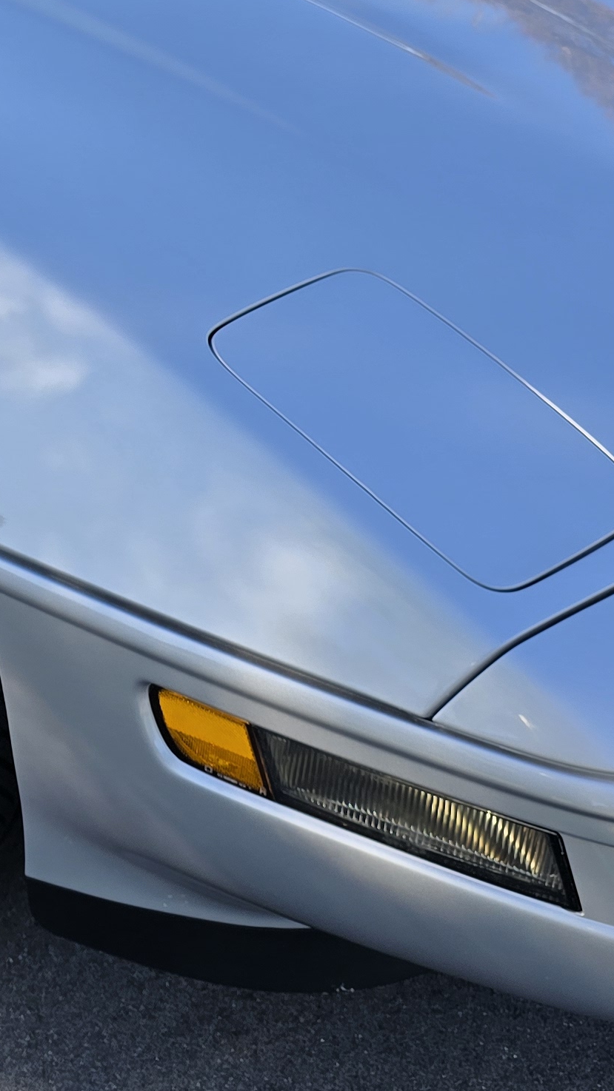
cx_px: -55
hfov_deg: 17.2
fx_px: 1968
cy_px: 144
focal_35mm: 68
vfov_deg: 29.9
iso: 12
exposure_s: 1/285
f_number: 1.7
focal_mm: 6.3
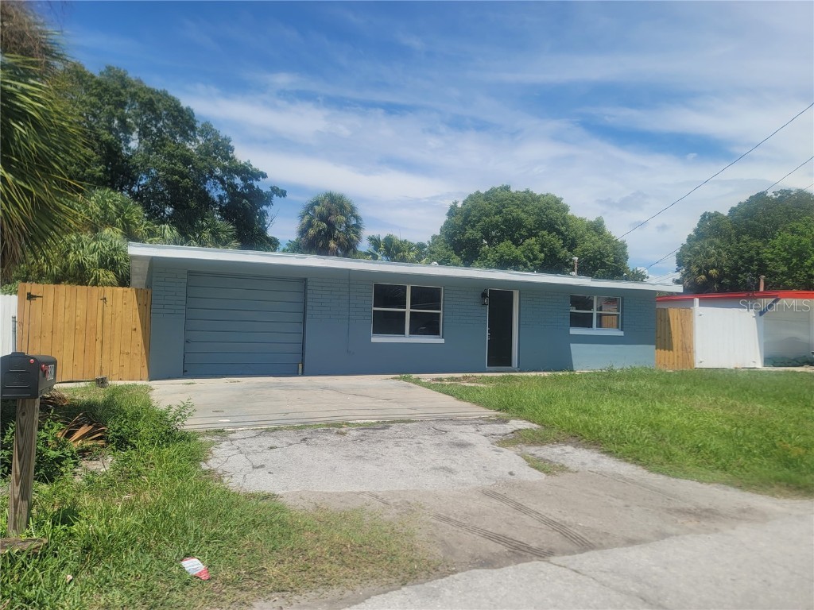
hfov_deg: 69.4
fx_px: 588
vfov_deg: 54.9
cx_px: 407
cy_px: 305
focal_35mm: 25
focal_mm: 7
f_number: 1.8
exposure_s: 1/1347
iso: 20
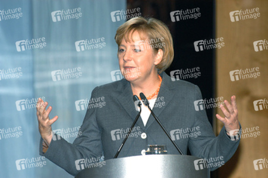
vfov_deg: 4.6
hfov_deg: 6.9
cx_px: 134
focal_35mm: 300
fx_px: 2232
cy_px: 89
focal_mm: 200
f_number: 3.5
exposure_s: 1/80
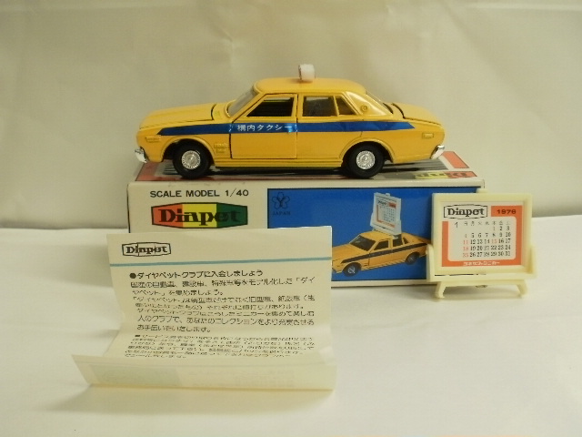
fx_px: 740
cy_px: 218
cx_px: 291
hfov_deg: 42.9
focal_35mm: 44
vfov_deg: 32.9
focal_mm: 7.7
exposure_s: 1/15
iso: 125
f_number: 4
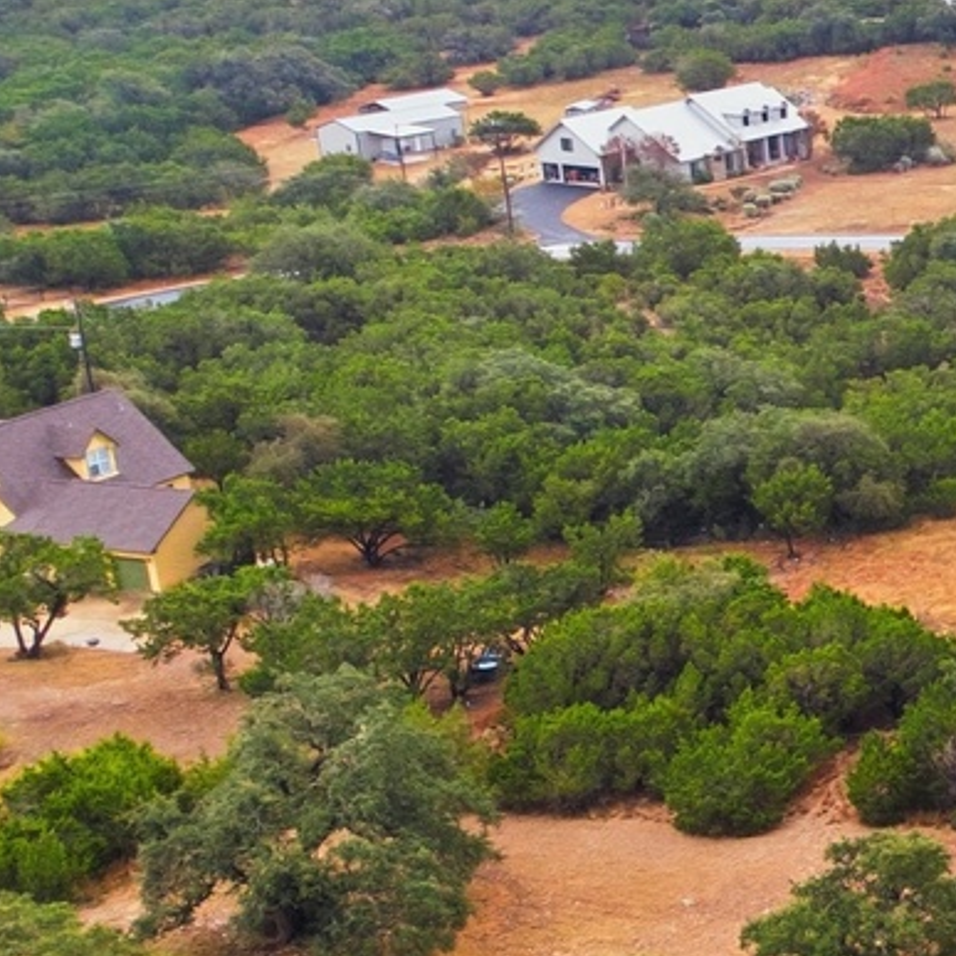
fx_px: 2468
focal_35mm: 79
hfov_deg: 17.8
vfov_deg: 21.9
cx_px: 1695
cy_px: 556
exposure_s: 1/251
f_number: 2.8
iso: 107
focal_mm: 4.5
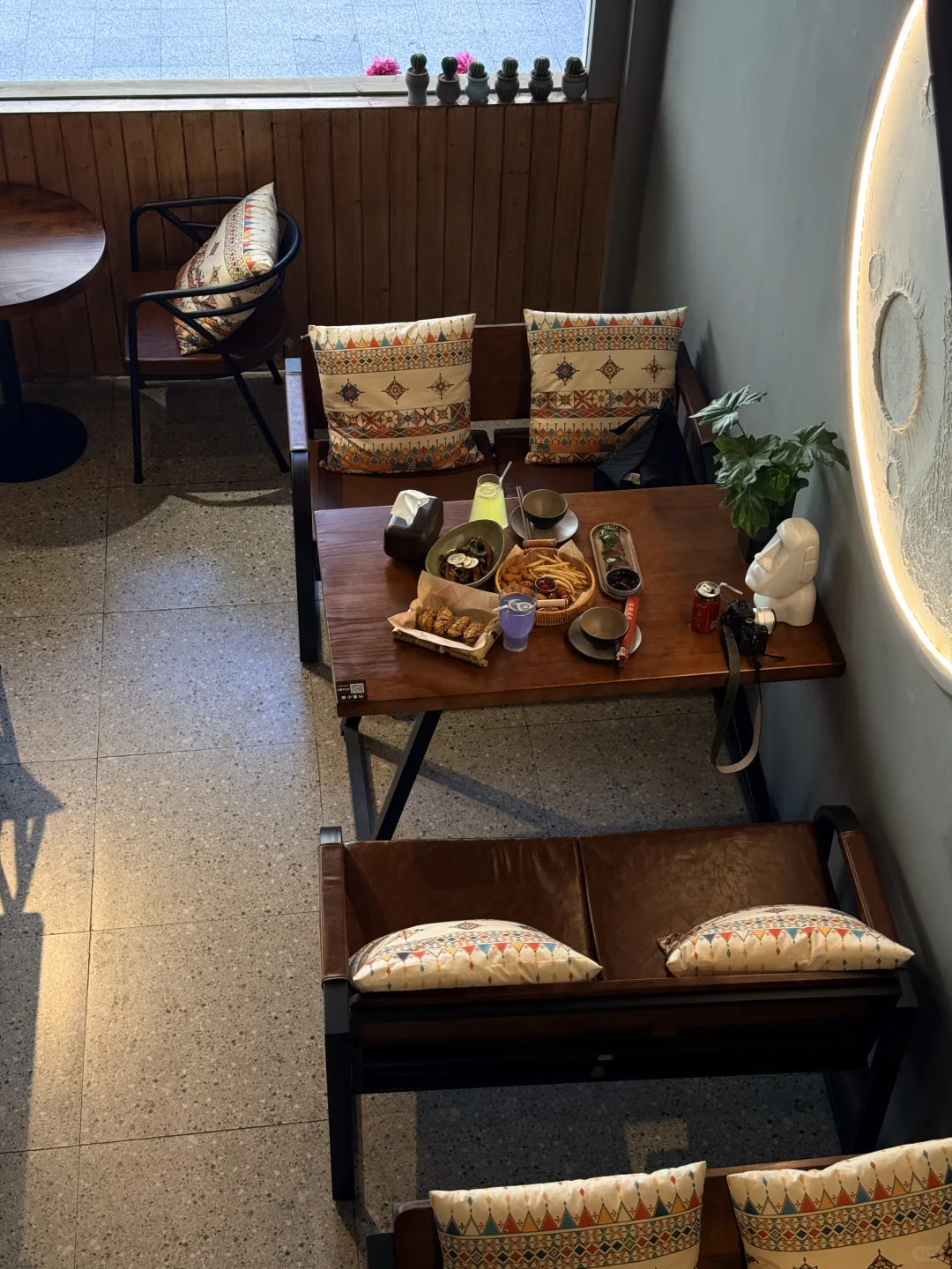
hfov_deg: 30.3
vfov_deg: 39.7
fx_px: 1760
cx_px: 476
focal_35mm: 48
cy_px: 634
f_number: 1.78
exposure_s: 1/239
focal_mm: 6.76
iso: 160
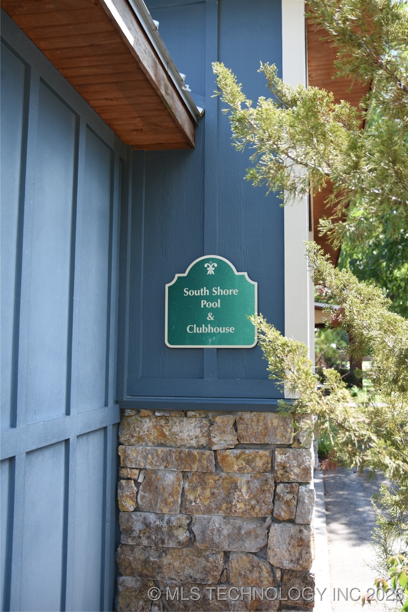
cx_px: 204
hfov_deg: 40.0
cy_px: 306
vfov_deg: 57.2
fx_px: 561
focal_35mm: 33
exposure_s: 1/320
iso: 100
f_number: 3.2
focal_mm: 22
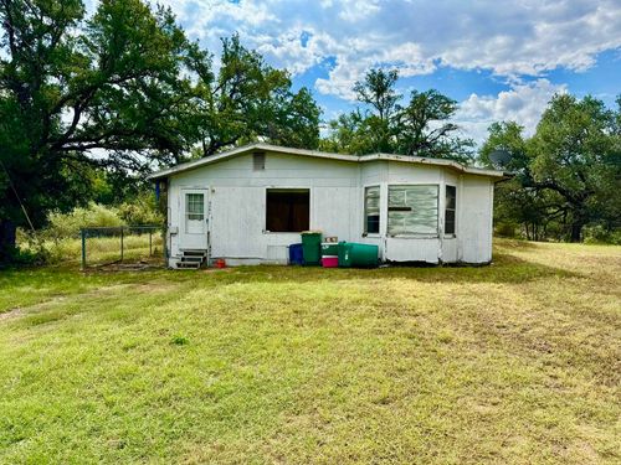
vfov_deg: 56.8
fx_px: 431
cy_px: 232
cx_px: 310
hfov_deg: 71.6
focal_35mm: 24
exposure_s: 1/4310
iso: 80
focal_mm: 6.76
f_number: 1.78
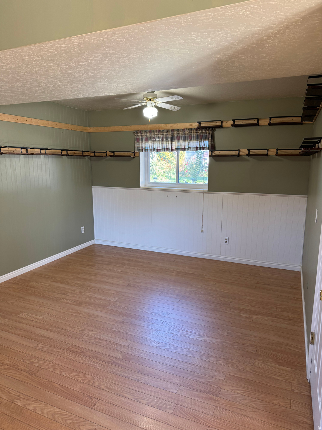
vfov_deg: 71.6
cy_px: 215
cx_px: 161
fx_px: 298
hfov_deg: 56.8
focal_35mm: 24
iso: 125
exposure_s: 1/60
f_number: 1.78
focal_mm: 6.76
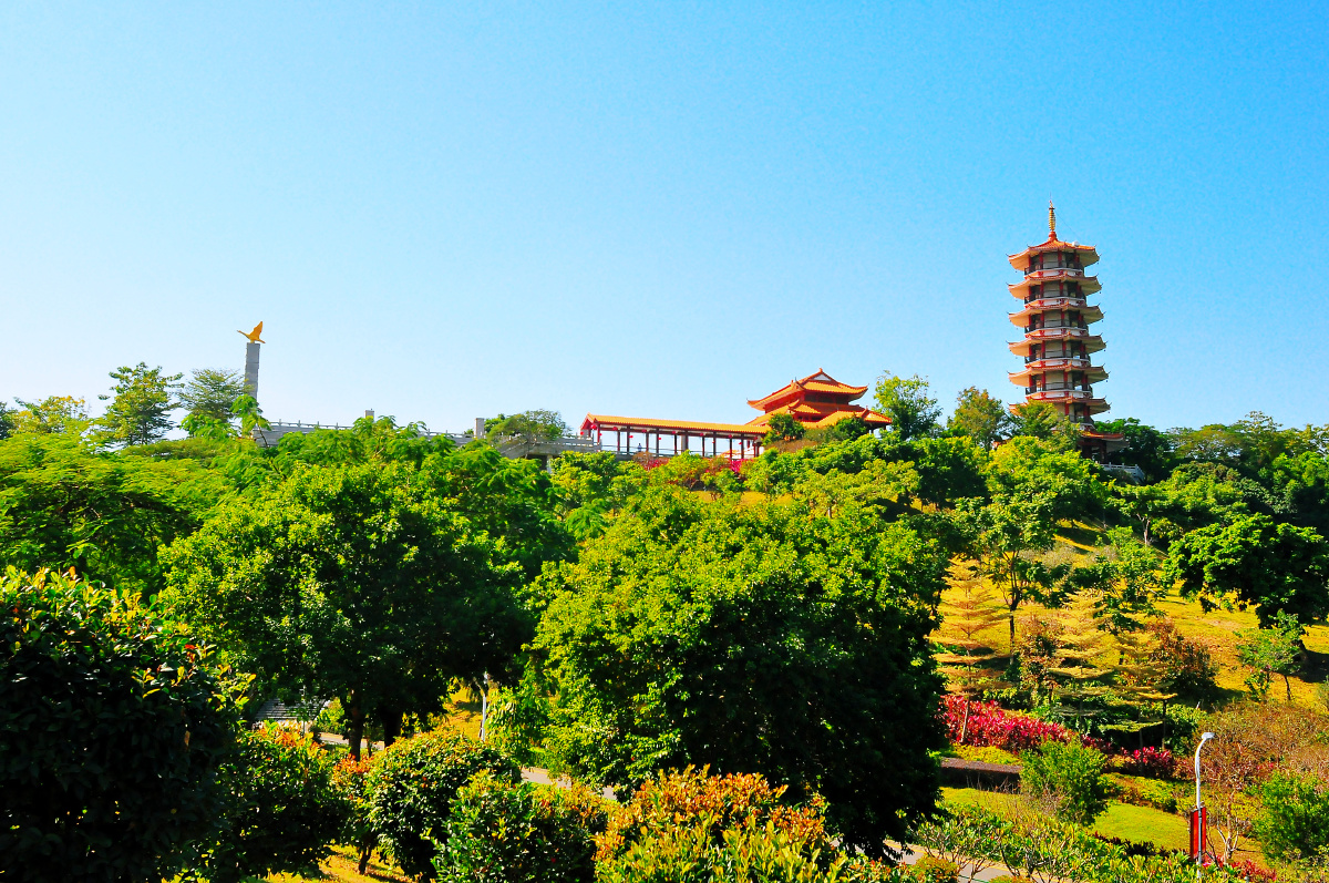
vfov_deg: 36.8
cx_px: 664
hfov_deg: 53.2
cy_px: 442
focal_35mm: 36
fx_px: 1327
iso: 1100
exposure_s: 1/1250
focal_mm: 24
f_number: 9
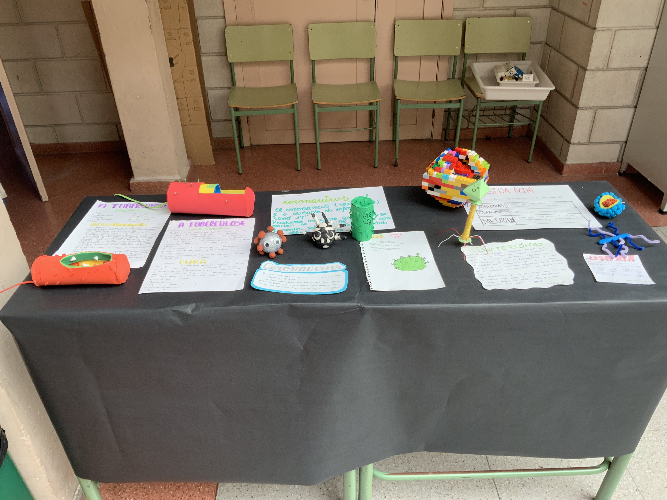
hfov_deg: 61.7
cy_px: 250
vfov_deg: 48.2
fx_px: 559
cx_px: 334
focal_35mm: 29
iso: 20
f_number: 1.8
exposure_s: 1/122
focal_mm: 3
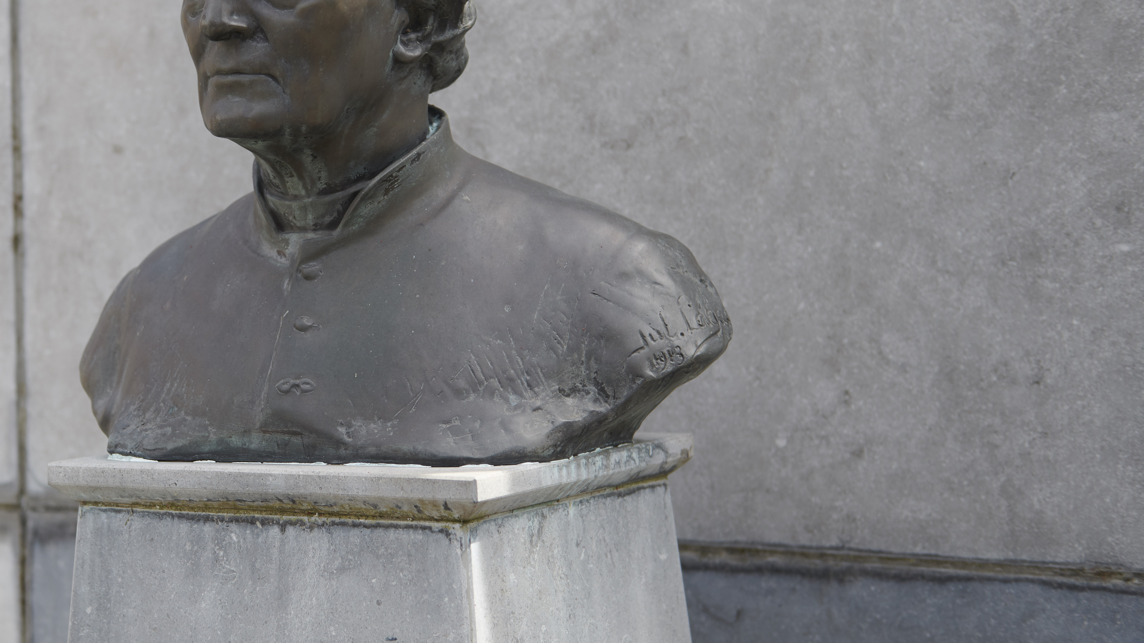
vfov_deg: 17.4
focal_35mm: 69
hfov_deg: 29.8
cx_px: 225
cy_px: 217
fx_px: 2093
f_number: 2.8
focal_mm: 38
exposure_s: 1/640
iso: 125
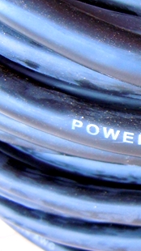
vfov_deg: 30.1
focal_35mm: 70
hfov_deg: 14.7
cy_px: 145
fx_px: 466
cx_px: 265
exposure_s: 1/125
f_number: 3.5
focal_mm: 5.4
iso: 400
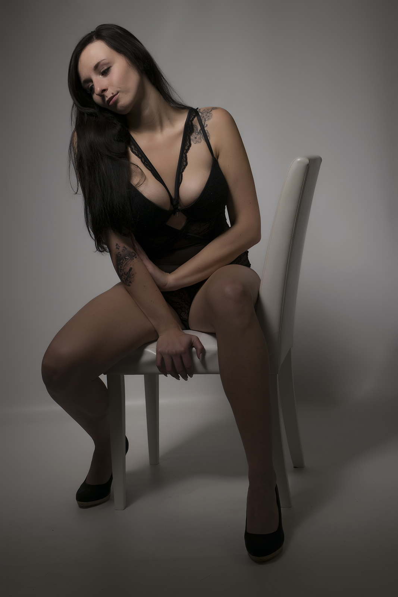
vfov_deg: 33.4
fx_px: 995
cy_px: 298
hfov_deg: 22.6
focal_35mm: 60
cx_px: 199
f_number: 14
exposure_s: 1/100
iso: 100
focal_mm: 40
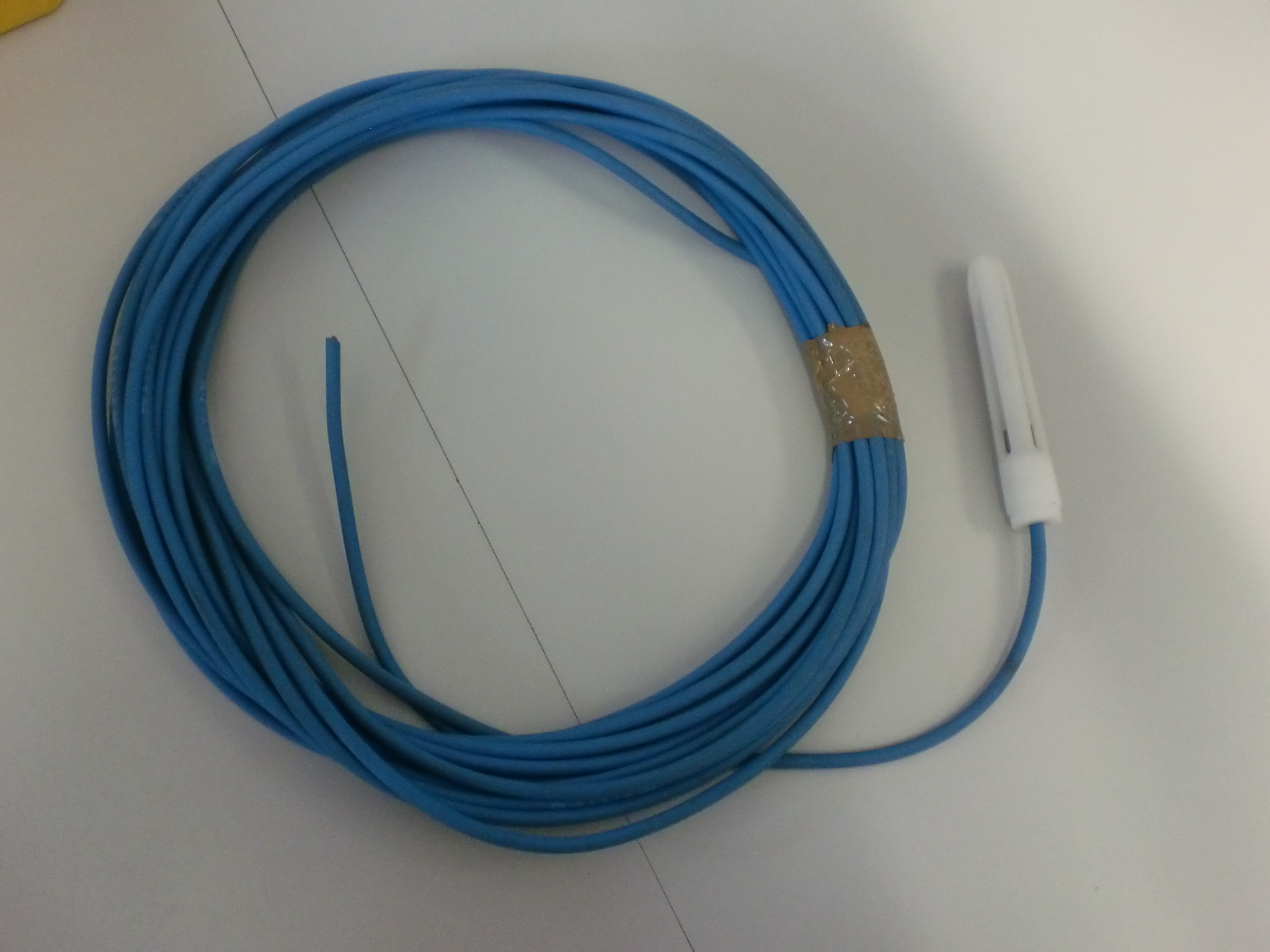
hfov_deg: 52.6
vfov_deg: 40.7
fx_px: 1284
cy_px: 476
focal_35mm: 35
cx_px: 635
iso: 400
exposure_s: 1/40
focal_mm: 6.3
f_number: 3.1
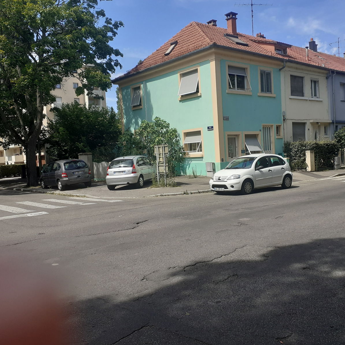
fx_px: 361
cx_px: 208
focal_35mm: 32
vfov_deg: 51.1
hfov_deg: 50.8
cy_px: 173
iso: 40
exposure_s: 1/955
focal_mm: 3.6
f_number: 1.9
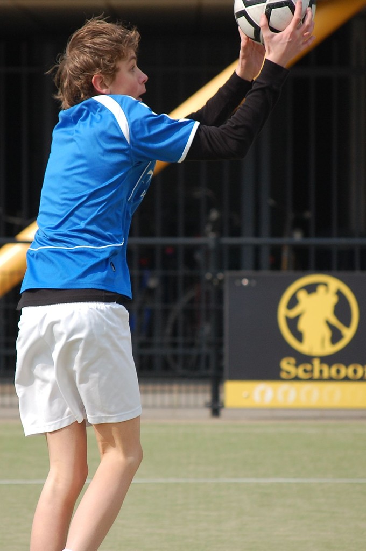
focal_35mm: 240
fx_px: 3670
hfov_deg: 5.7
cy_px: 276
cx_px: 183
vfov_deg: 8.6
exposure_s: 1/1000
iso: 320
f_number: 5.3
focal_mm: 160
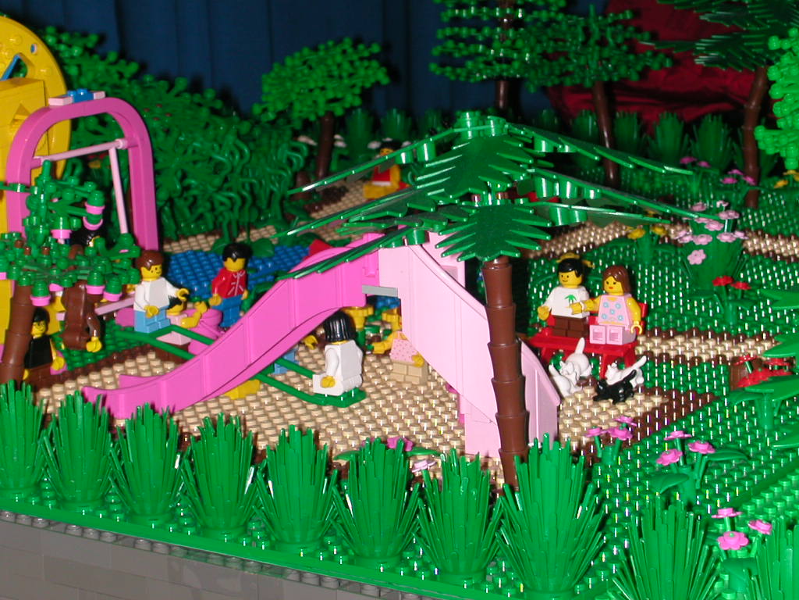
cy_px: 300
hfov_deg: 21.3
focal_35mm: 92
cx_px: 400
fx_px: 2124
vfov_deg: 16.1
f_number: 4.4
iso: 100
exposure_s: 1/59.9
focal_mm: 14
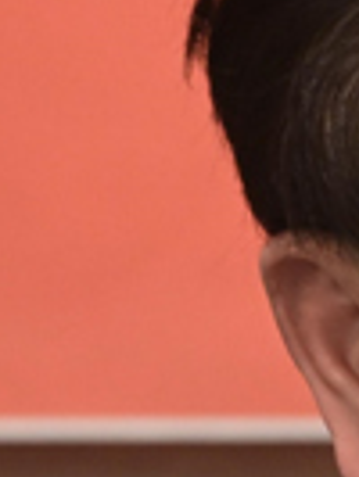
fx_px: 22918
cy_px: 421
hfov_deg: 0.9
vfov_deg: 1.2
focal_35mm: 1660
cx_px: 725
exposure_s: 1/250
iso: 4500
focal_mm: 360
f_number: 5.6
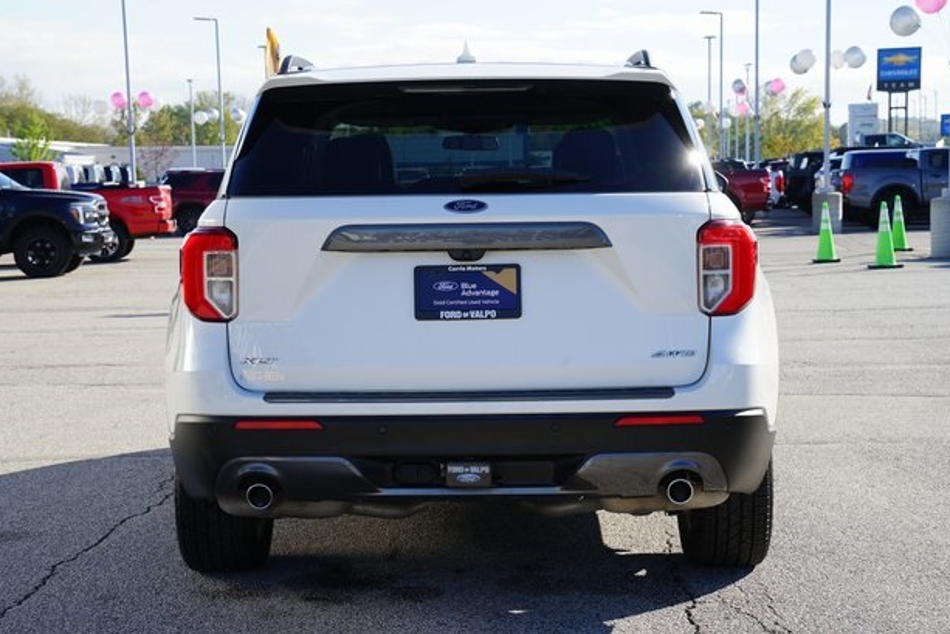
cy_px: 305
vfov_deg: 18.9
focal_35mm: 72
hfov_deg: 28.1
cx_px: 463
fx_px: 1900
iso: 100
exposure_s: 1/100
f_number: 10
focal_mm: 69
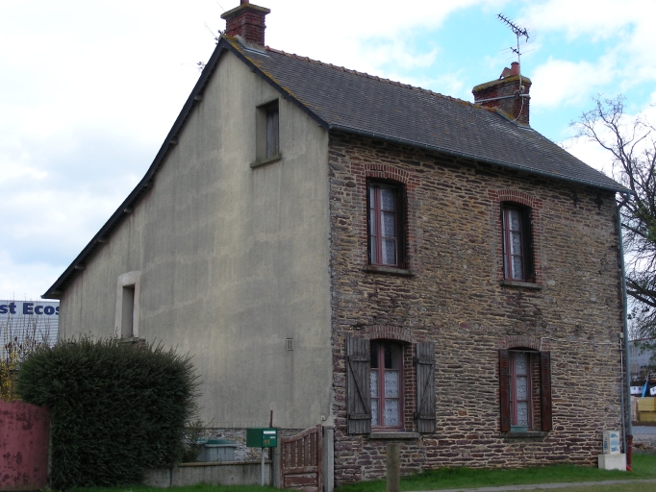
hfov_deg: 33.2
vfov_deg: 25.2
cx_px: 328
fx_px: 1100
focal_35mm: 58
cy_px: 246
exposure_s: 1/225
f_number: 4
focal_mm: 9.7
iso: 50
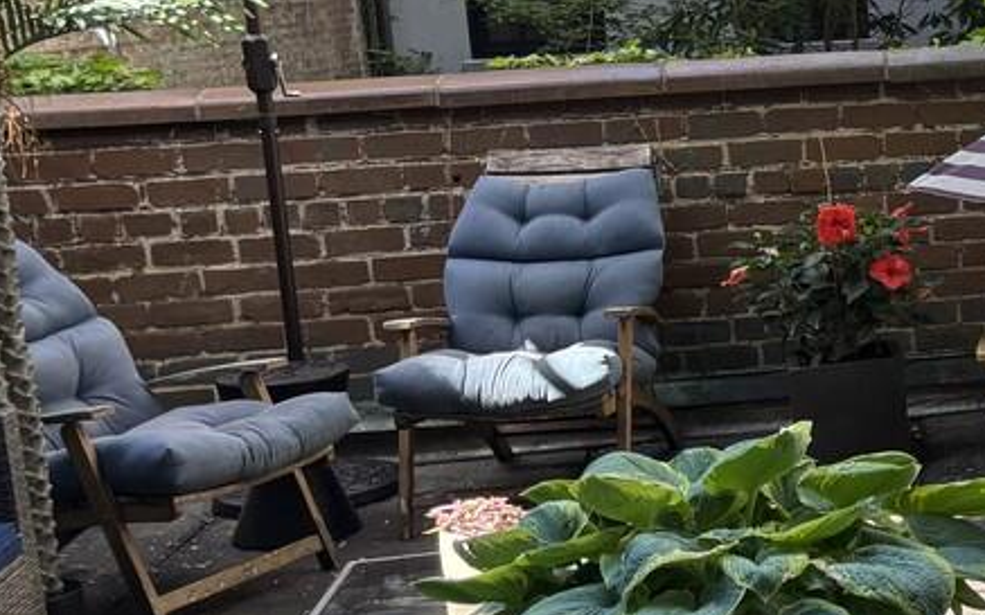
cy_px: 223
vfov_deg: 15.5
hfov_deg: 21.1
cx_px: 1455
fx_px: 2255
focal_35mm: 84
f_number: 1.6
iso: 50
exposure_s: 1/365
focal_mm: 5.96
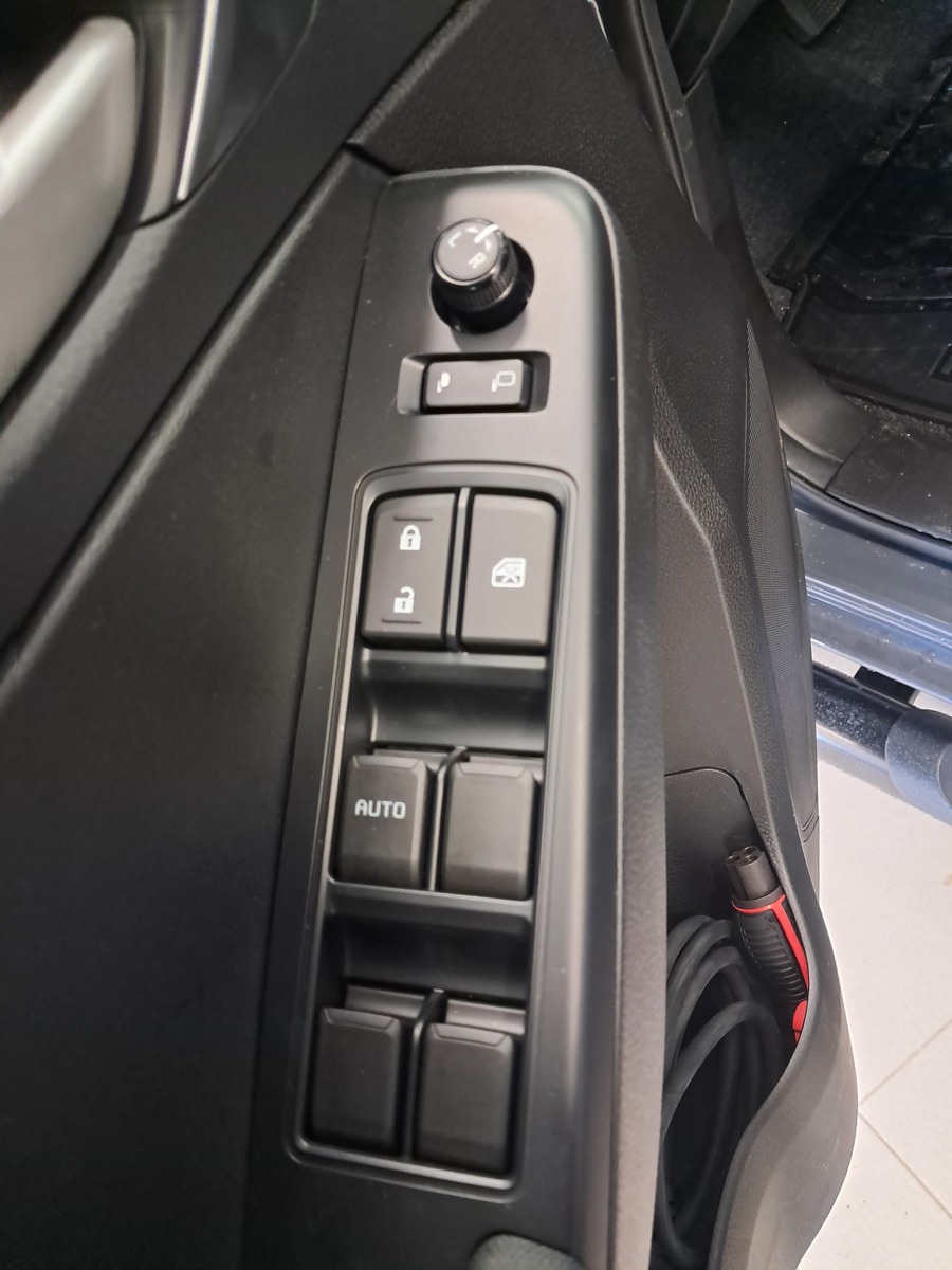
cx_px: 476
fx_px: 990
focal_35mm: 27
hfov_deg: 51.4
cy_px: 635
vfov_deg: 65.3
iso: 1000
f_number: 1.8
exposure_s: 1/20
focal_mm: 4
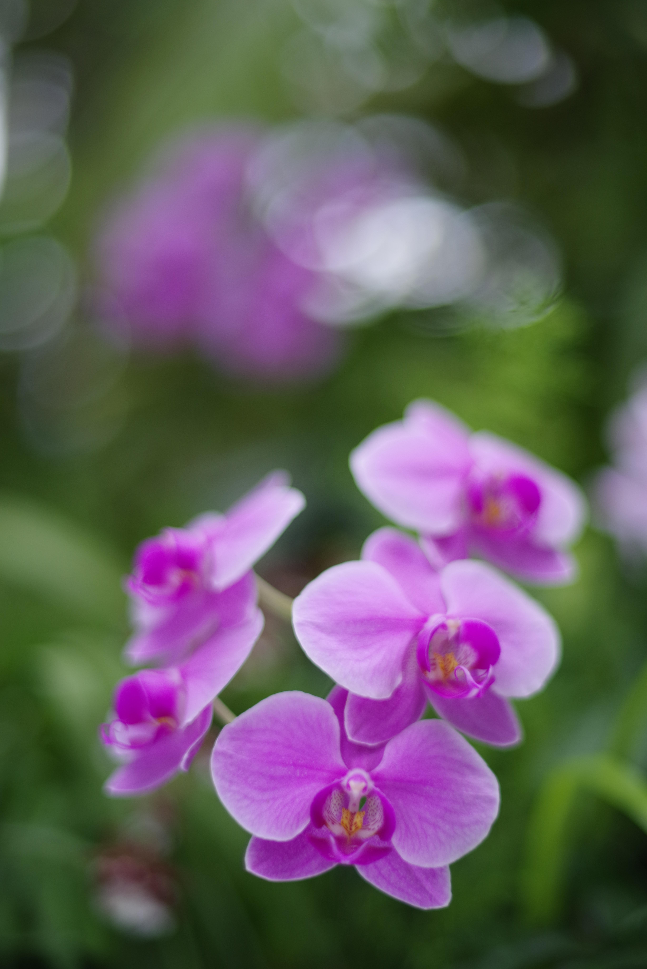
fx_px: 1347
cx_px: 324
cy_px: 484
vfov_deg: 39.6
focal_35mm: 50
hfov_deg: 27.0
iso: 400
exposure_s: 1/640
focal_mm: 50
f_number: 1.4
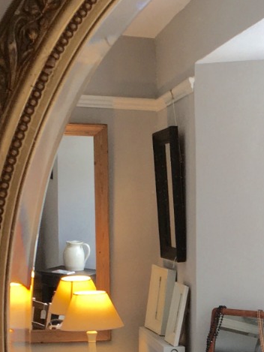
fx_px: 1006
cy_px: 347
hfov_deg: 14.4
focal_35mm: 99
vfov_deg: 19.3
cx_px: 329
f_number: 2.2
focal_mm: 4.15
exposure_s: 1/50
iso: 32
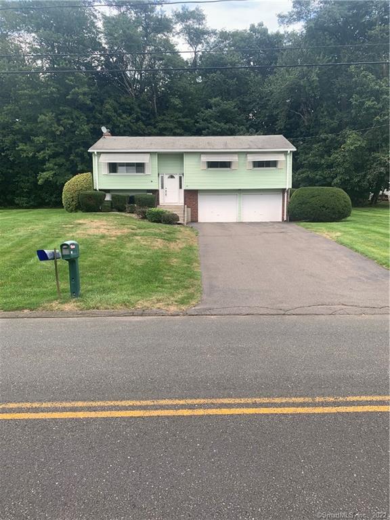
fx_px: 391
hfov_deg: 53.1
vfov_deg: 67.3
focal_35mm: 26
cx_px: 195
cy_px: 260
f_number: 1.8
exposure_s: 1/156
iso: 25
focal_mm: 4.25
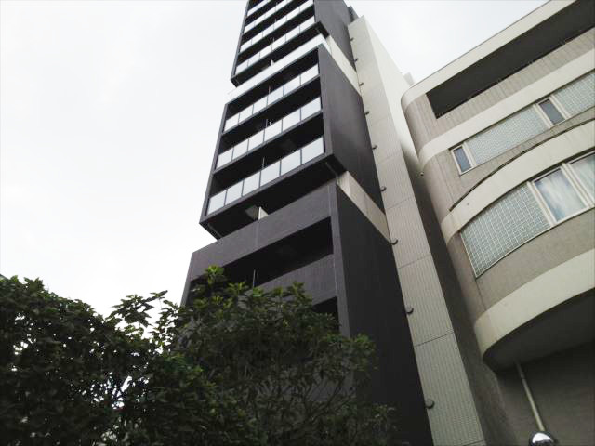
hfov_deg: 65.3
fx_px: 464
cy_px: 223
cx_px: 298
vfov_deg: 51.4
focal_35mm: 27
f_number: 2.4
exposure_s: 1/1000
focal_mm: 2.87
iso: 73
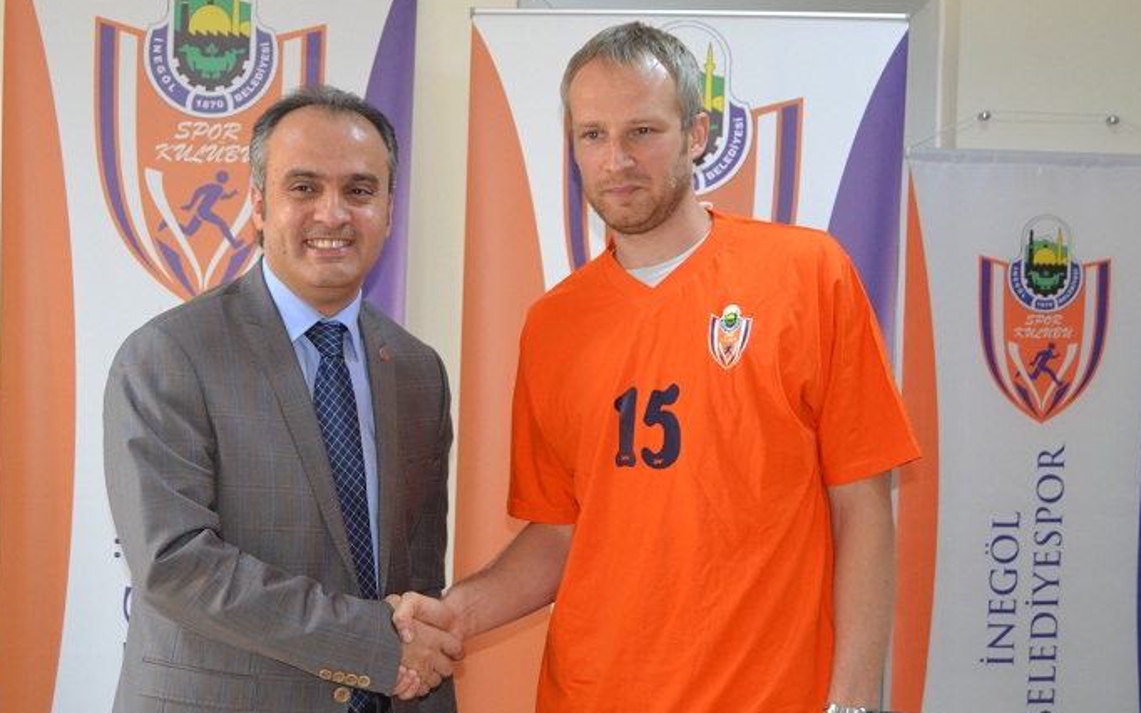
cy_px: 369
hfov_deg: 32.7
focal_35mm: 62
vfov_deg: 20.9
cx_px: 378
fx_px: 1928
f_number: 4.2
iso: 1100
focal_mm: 30
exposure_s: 1/60
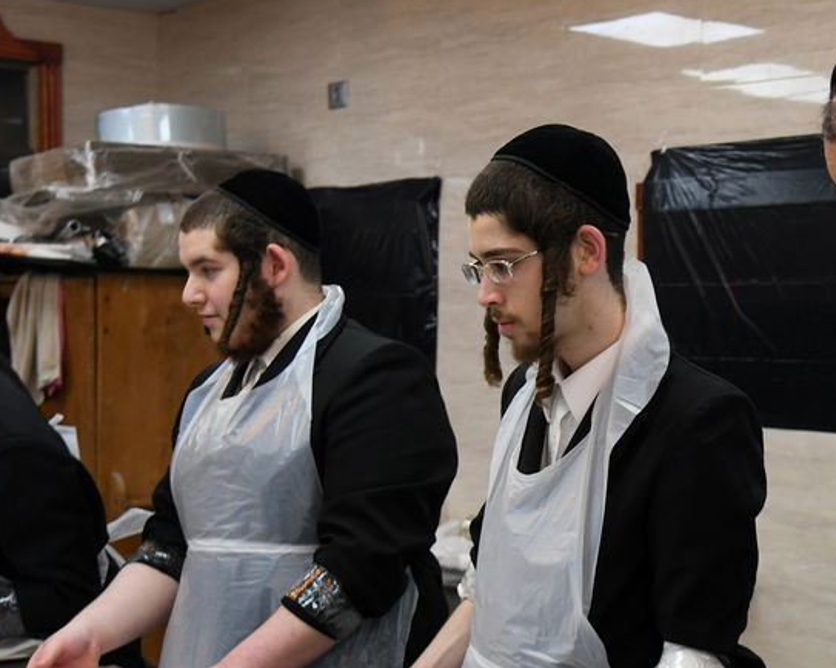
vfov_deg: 20.3
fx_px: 1855
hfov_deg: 24.4
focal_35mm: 75
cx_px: 814
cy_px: 452
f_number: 5
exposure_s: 1/160
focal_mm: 31
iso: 1000
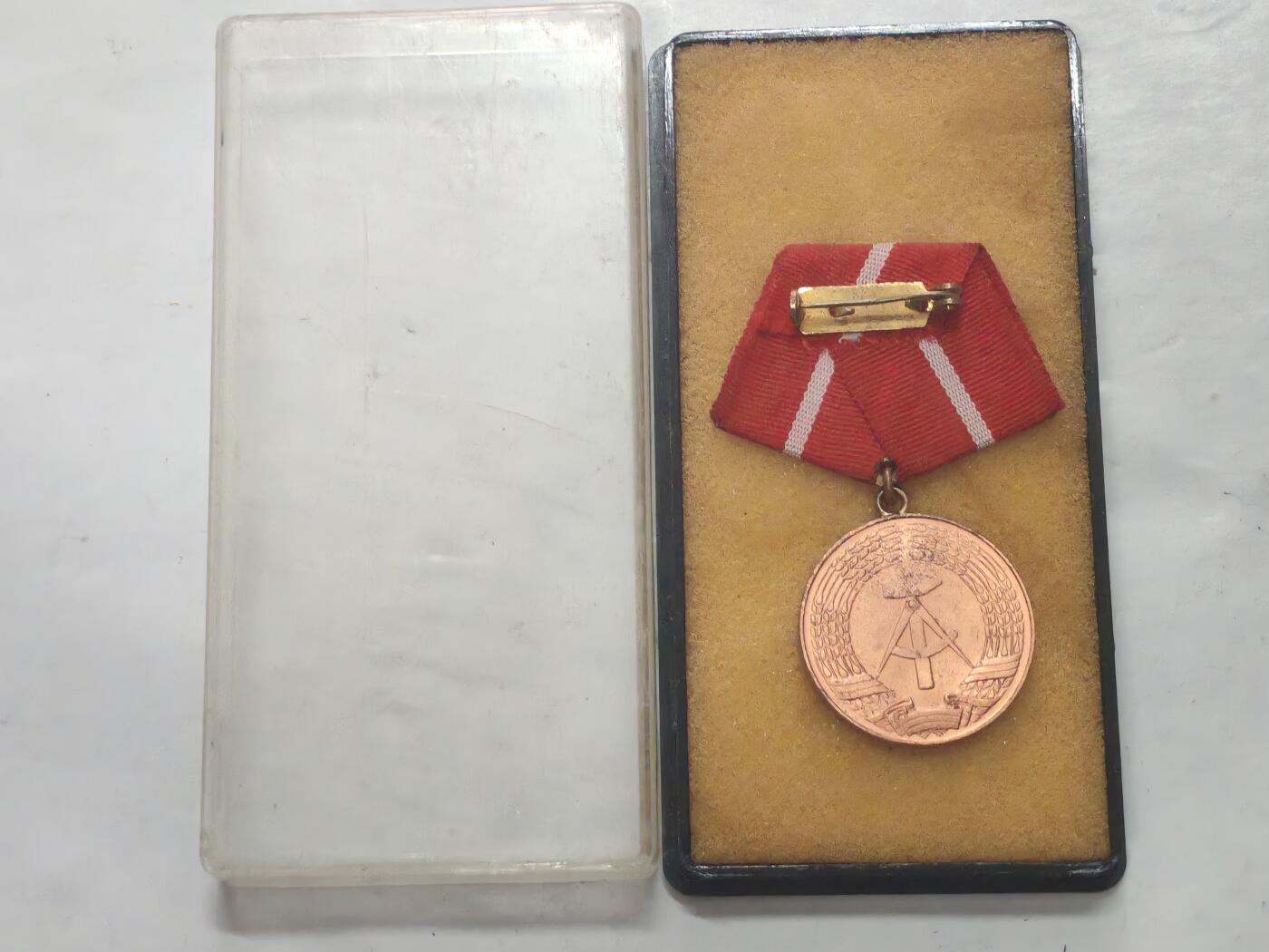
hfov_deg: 28.6
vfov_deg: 21.6
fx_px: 2493
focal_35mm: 68
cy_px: 476
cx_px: 634
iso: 800
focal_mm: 5.52
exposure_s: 1/50
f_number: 1.95
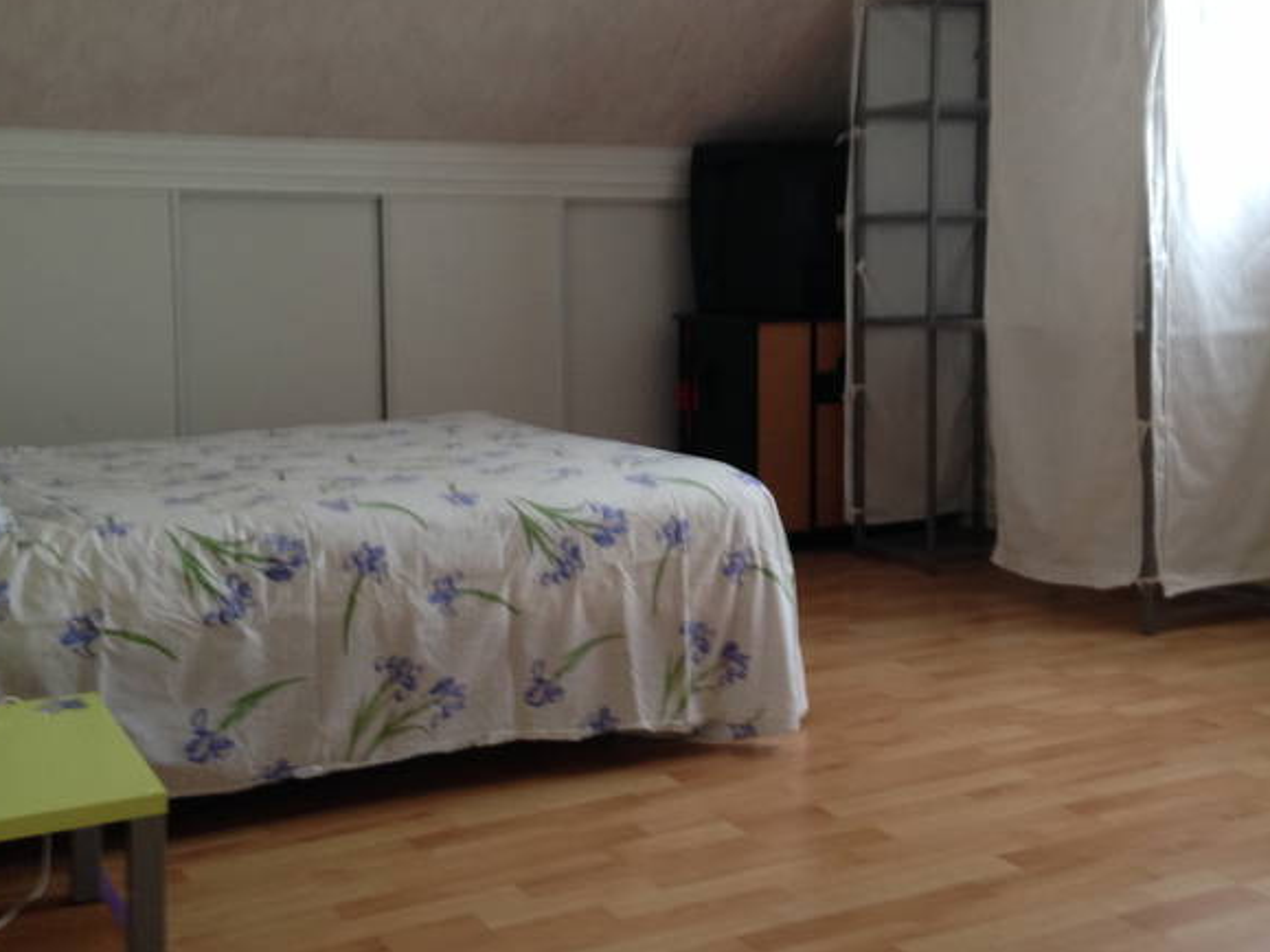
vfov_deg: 32.1
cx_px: 627
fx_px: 1651
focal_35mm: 45
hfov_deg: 42.1
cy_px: 375
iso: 100
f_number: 2.4
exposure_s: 1/20
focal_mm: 4.12
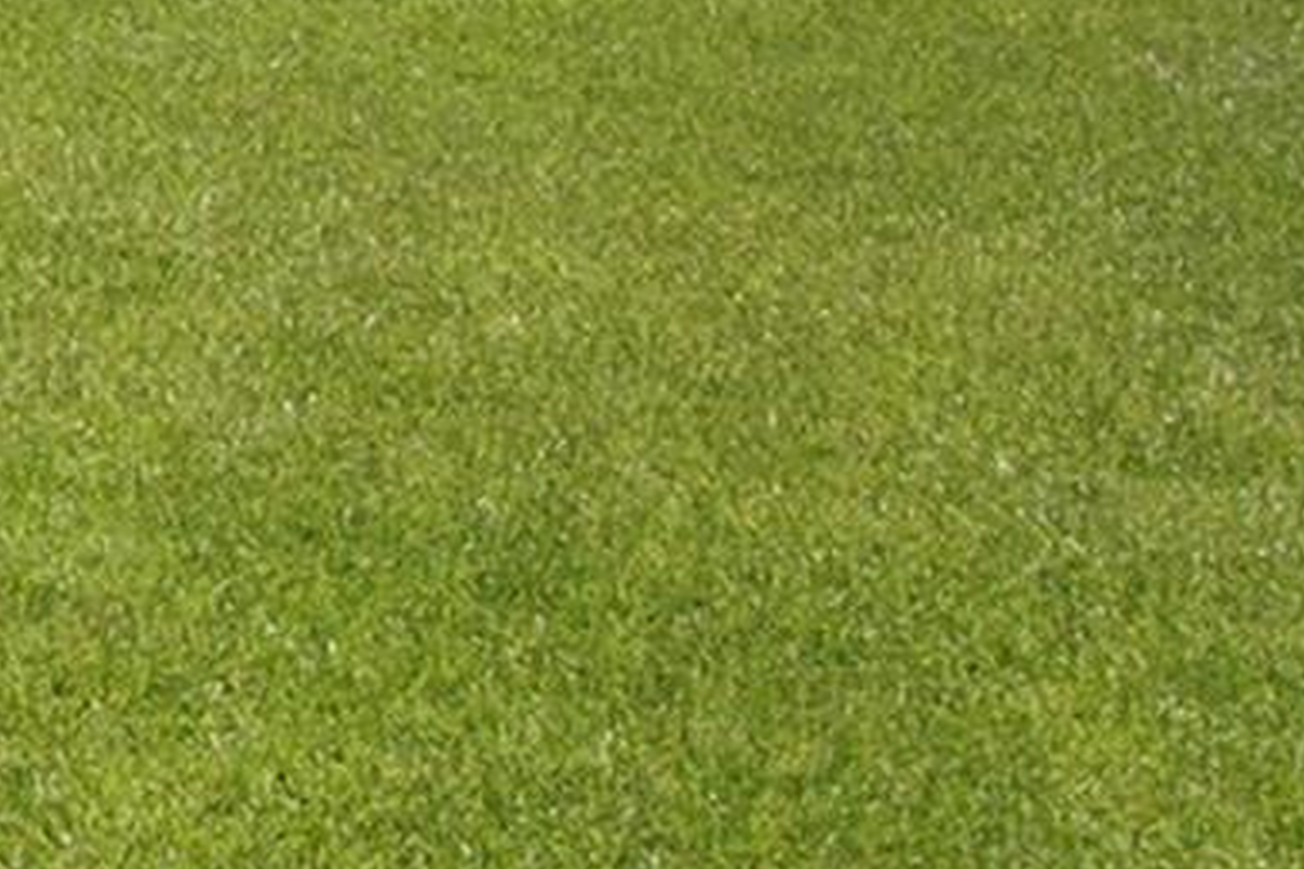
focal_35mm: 74
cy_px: -840
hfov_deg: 16.0
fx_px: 2680
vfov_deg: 15.1
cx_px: -1675
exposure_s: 1/800
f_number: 5.6
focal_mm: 14
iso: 100
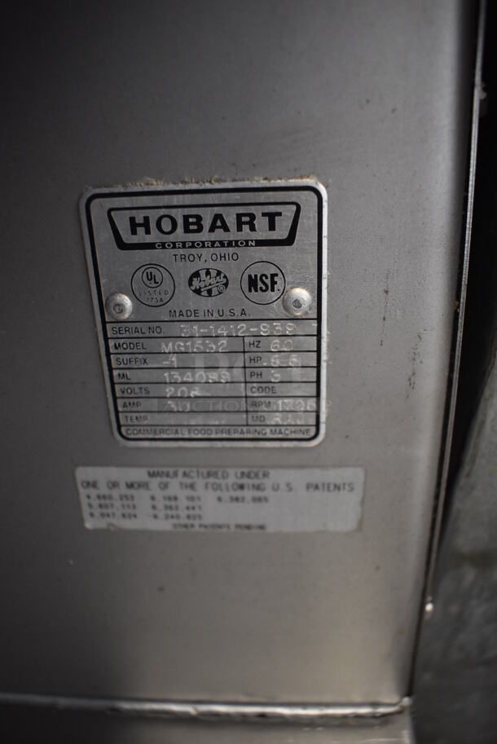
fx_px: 558
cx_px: 248
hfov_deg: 48.0
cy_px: 372
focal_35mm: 27
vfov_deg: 67.3
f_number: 4
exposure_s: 1/60
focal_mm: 18
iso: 2000
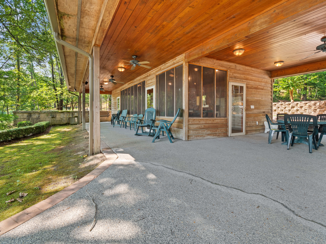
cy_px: 122
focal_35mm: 16
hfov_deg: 94.5
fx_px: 151
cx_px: 163
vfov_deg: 78.1
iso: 200
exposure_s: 1/15
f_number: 5.6
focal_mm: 8
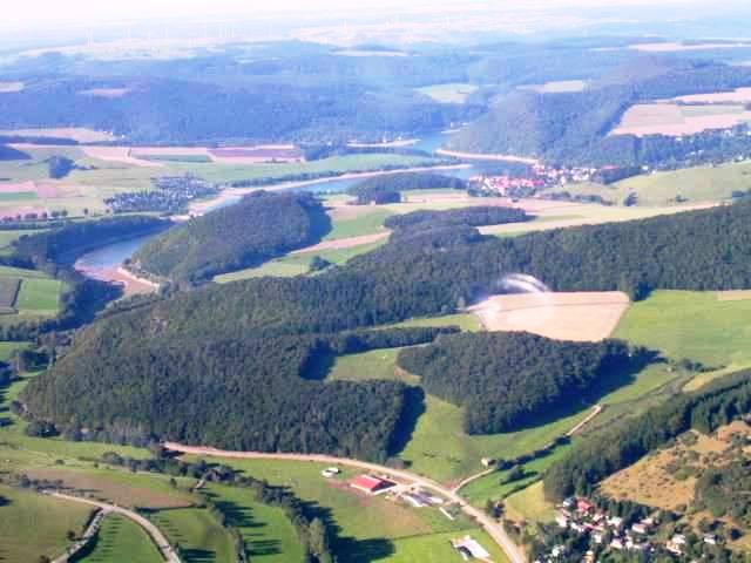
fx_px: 1475
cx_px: 376
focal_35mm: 68
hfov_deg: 28.6
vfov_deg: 21.6
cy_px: 282
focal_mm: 10.4
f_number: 3.7
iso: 100
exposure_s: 1/218
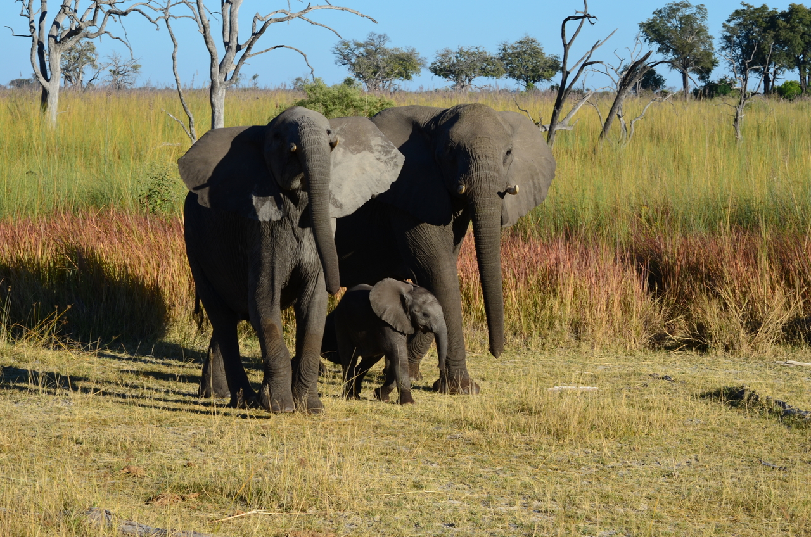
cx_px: 406
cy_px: 268
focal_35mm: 129
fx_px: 2900
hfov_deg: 15.9
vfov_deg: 10.6
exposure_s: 1/125
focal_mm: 86
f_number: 11
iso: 110
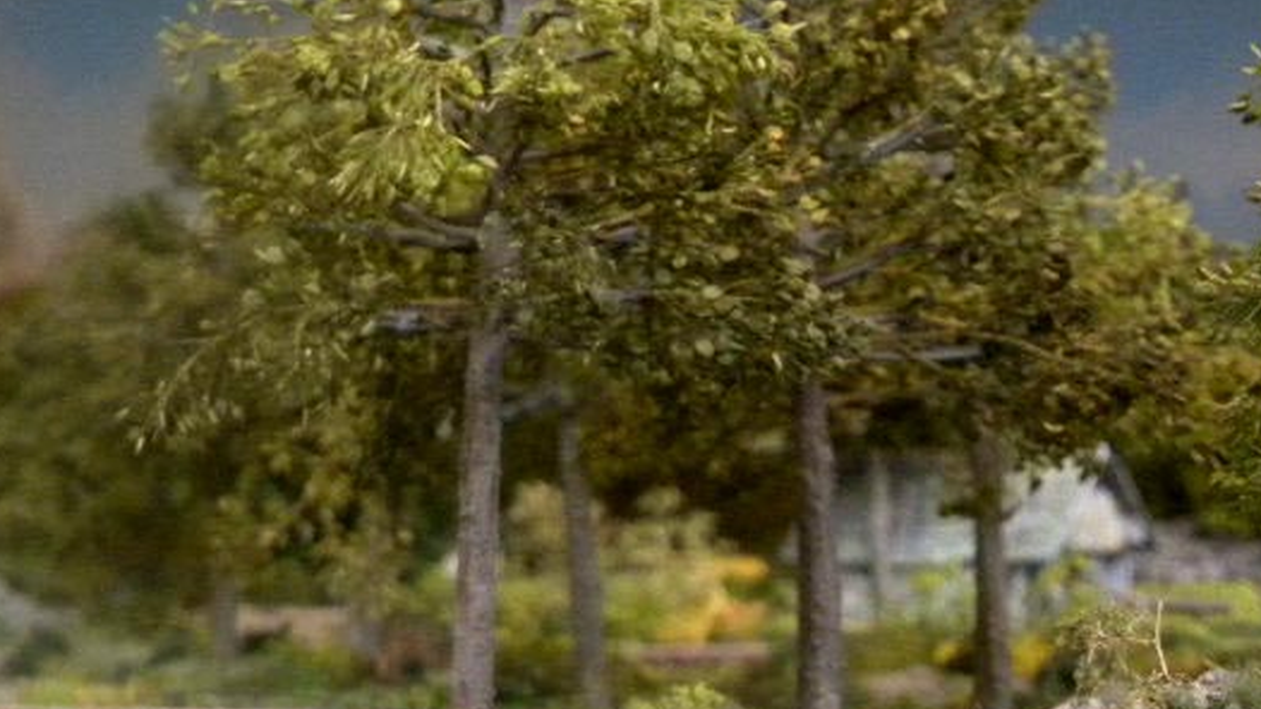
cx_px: 139
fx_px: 2909
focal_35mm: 87
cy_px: 860
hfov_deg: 23.8
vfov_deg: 13.5
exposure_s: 1/57.2
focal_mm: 7.3
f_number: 3.2
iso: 400
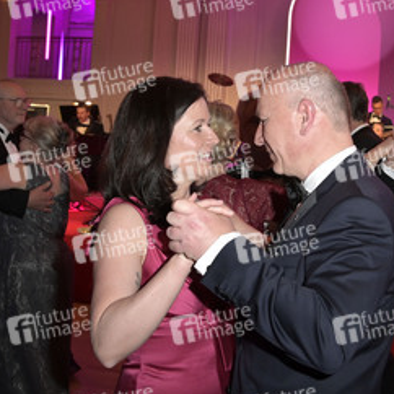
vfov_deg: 43.9
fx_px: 489
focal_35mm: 38
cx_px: 234
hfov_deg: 43.7
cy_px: 204
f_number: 5
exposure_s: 1/100
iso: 3200
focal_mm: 24
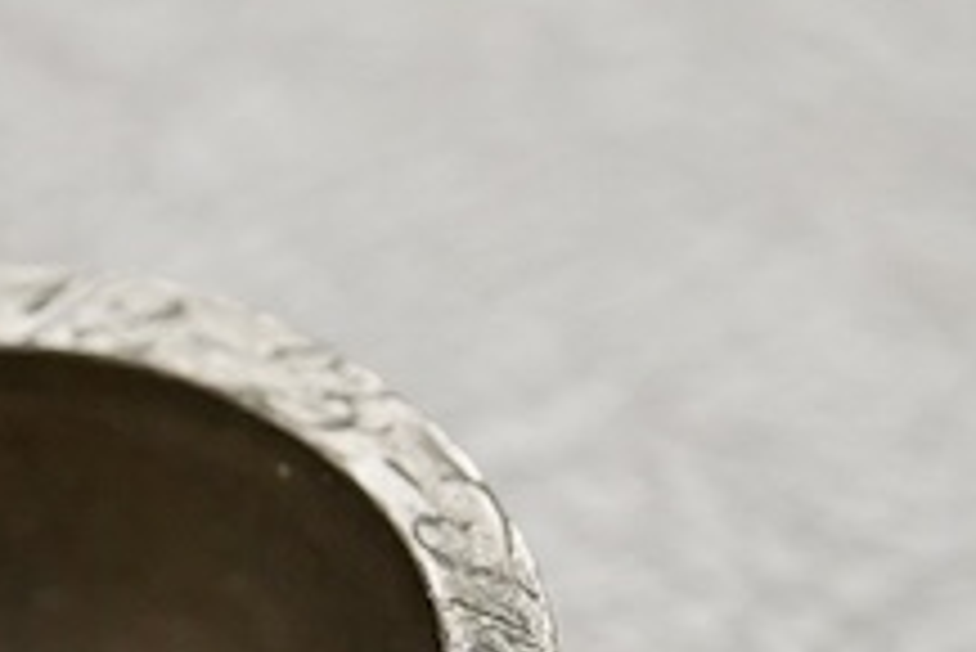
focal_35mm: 233
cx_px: -146
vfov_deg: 5.9
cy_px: 544
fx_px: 6321
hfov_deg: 8.7
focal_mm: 30
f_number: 3.5
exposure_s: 1/400
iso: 2500
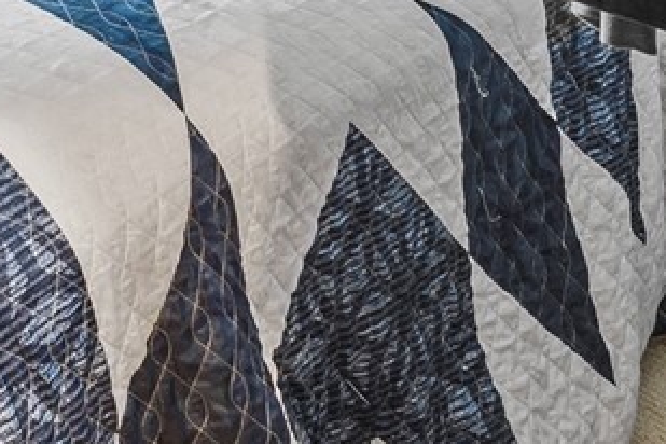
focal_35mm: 77
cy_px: -542
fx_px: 1424
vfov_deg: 13.9
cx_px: -232
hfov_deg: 23.0
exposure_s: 2
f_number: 8
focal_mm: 14
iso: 200
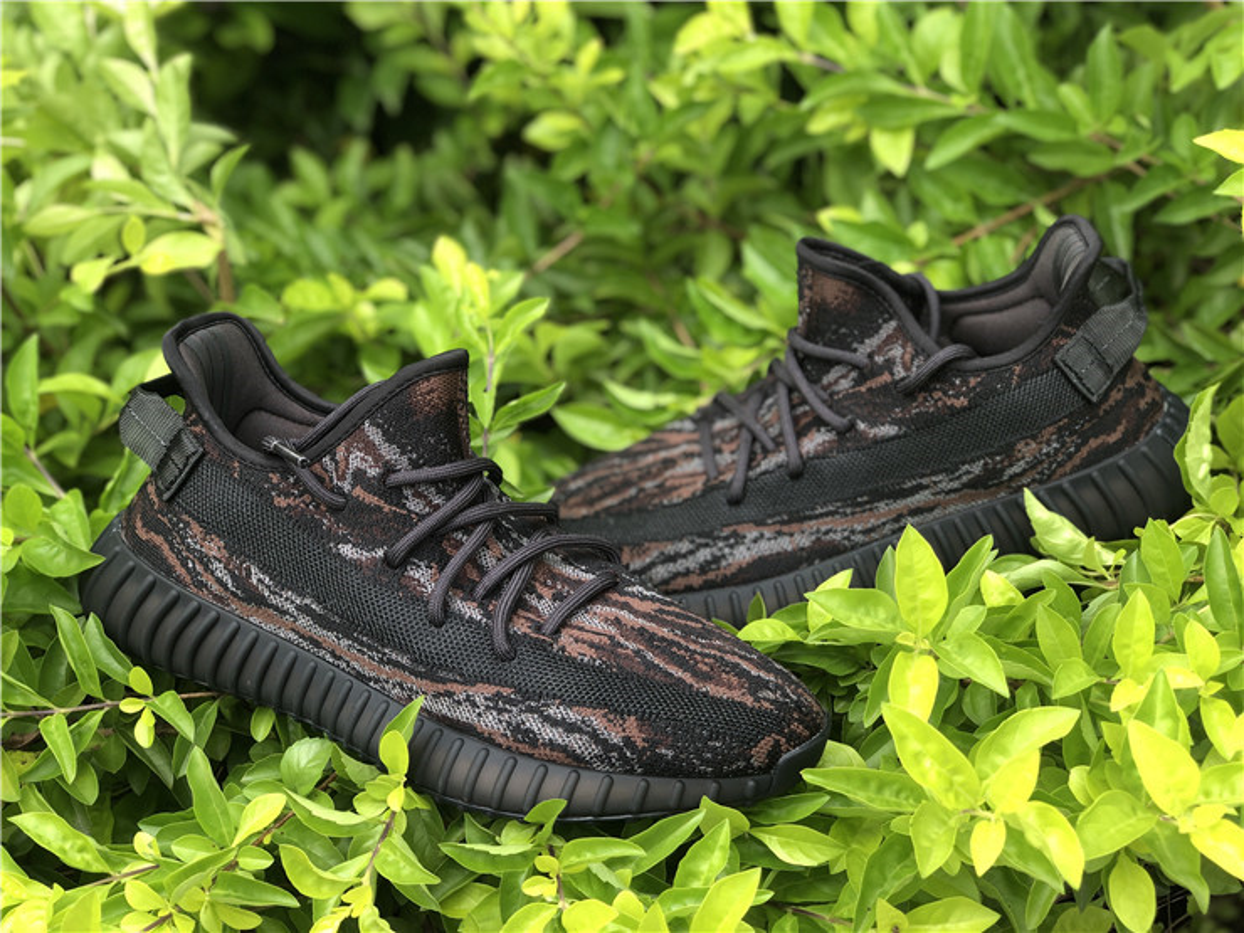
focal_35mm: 52
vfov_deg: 28.0
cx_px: 622
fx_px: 1869
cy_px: 466
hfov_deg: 36.8
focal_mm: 6
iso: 20
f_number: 2.4
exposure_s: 1/120
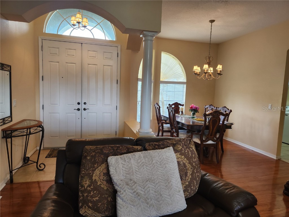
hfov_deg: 73.9
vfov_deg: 58.9
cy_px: 108
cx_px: 144
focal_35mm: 23
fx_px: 192
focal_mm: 5.4
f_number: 1.8
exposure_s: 1/120
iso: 100
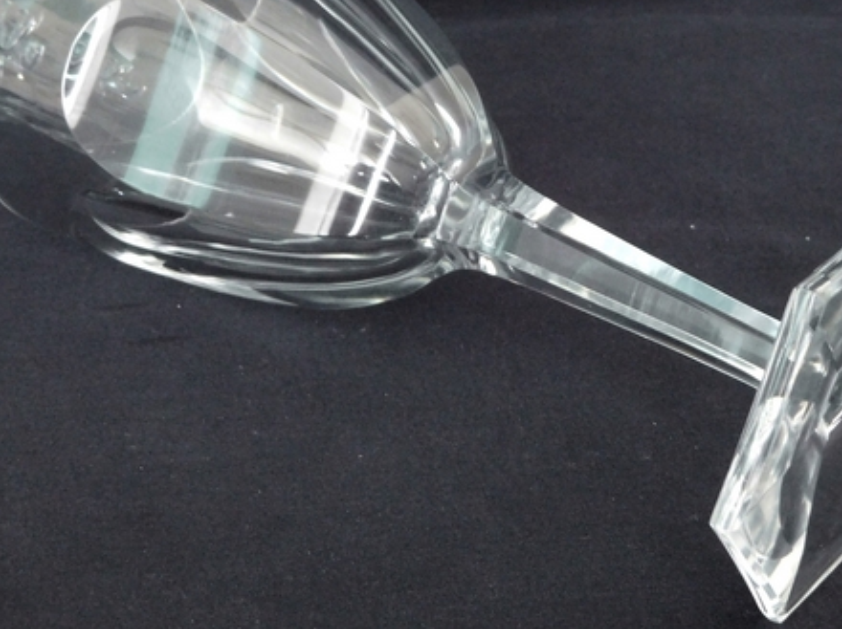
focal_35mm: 75
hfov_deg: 26.0
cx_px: 475
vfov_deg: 19.6
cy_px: 235
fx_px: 1822
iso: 720
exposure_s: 1/8
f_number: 4.2
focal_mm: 9.8
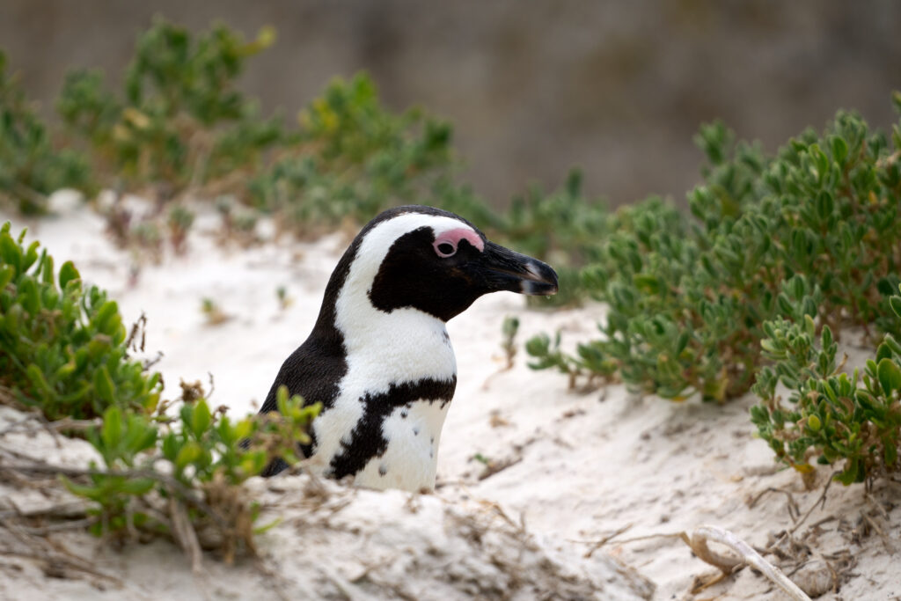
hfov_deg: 2.8
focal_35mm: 740
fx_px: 18524
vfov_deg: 1.9
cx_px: 450
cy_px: 300
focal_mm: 493.4
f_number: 6.3
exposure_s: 1/500
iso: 125
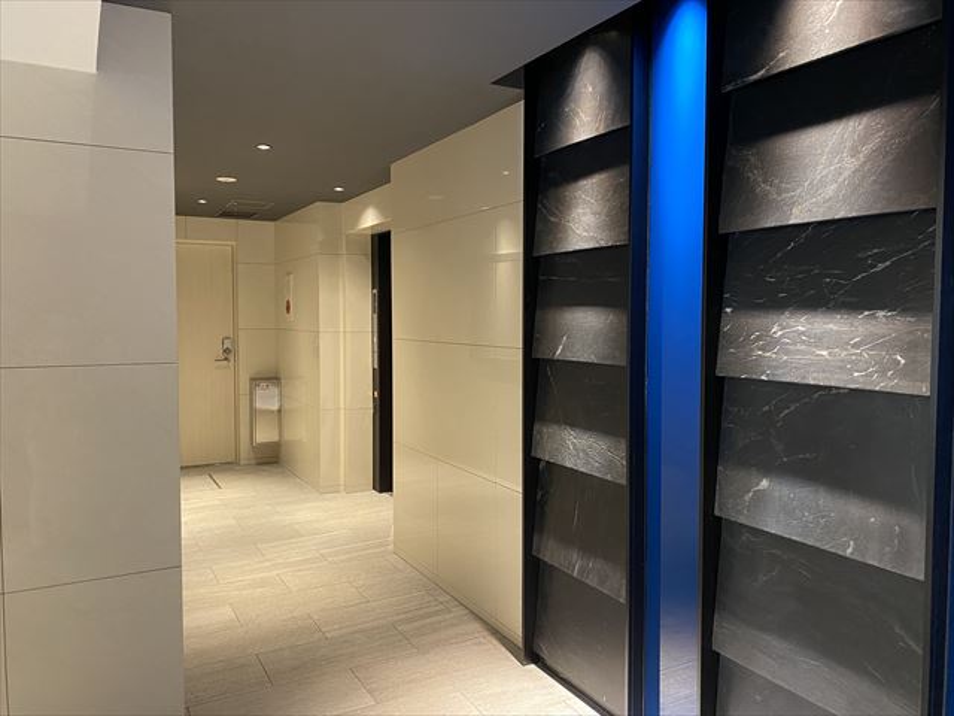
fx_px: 717
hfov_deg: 67.3
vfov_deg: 53.1
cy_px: 358
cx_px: 477
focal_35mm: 26
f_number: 1.8
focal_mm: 4.25
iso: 400
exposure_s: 1/33
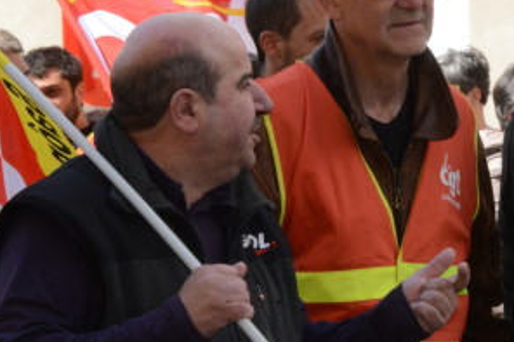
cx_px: 500
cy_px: 161
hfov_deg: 7.7
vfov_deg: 5.2
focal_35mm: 265
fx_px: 3781
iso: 4000
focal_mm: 112
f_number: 36
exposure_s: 1/250
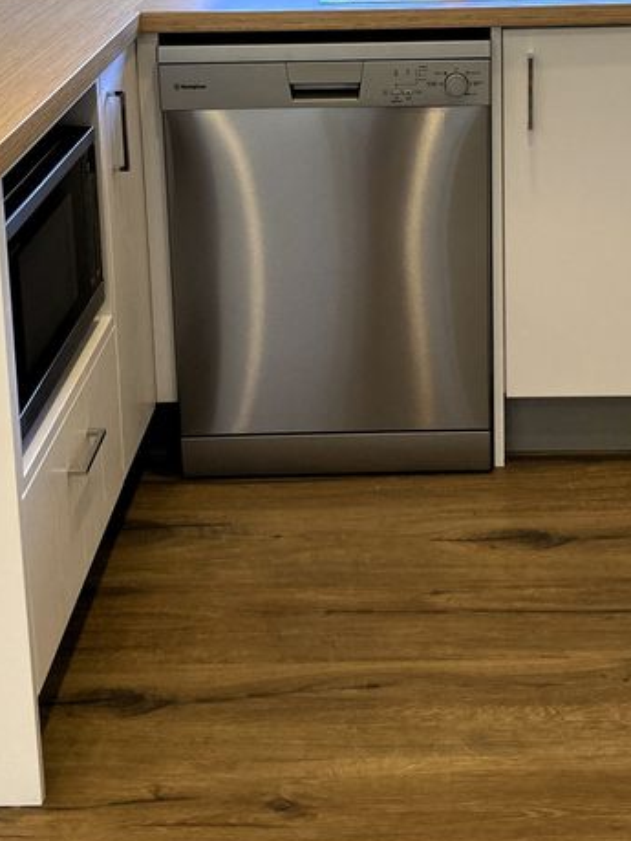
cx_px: 410
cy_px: 113
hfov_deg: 23.9
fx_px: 1483
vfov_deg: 30.5
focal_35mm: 61
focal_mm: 4.25
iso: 100
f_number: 1.8
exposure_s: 1/100
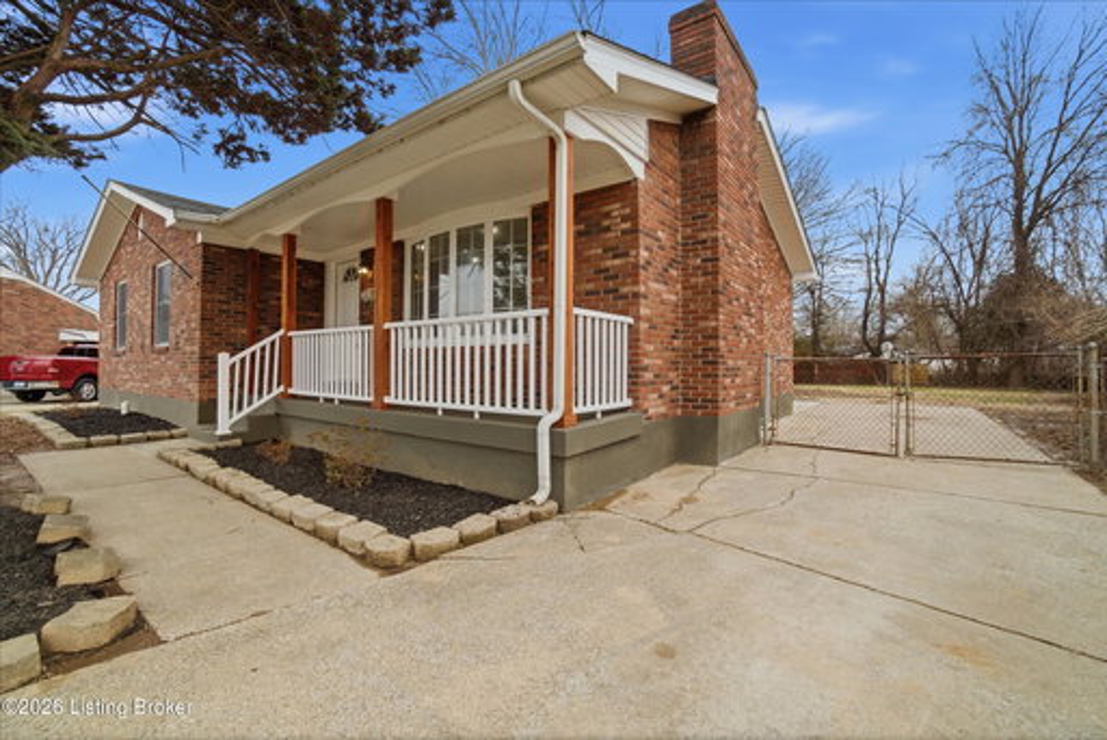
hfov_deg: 100.4
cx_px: 554
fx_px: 461
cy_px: 370
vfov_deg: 77.4
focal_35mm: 15
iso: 400
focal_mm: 10
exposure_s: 1/1600
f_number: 11
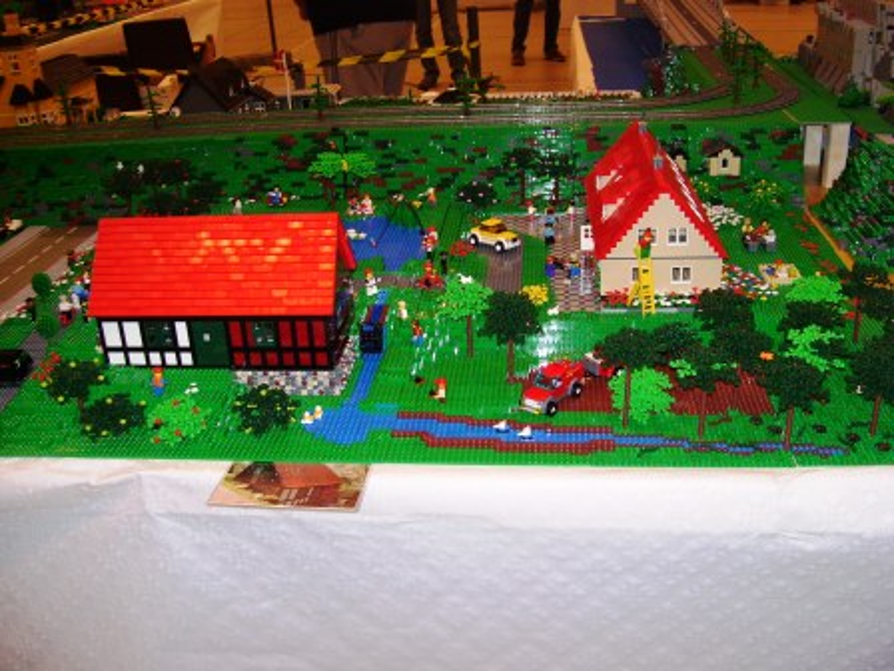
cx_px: 447
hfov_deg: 51.4
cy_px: 336
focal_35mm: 36
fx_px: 930
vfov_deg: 39.7
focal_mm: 6
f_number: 2.7
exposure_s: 1/60
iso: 80
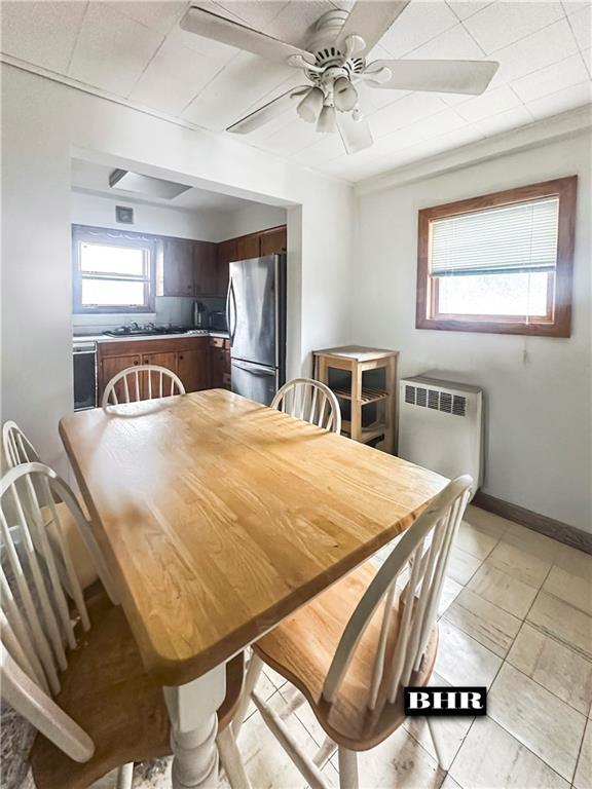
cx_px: 296
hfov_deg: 85.7
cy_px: 394
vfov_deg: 102.1
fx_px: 319
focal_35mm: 14
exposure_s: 1/60
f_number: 2.2
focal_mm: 2.22
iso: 500
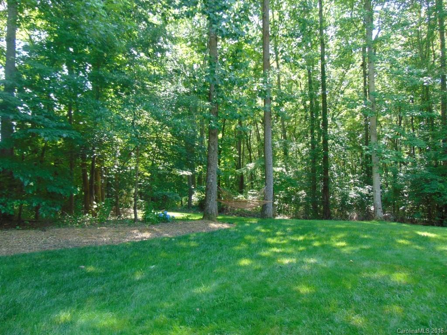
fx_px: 323
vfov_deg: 54.9
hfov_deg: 69.4
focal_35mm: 25
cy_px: 168
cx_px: 224
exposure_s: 1/60
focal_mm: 4.5
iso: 80
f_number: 3
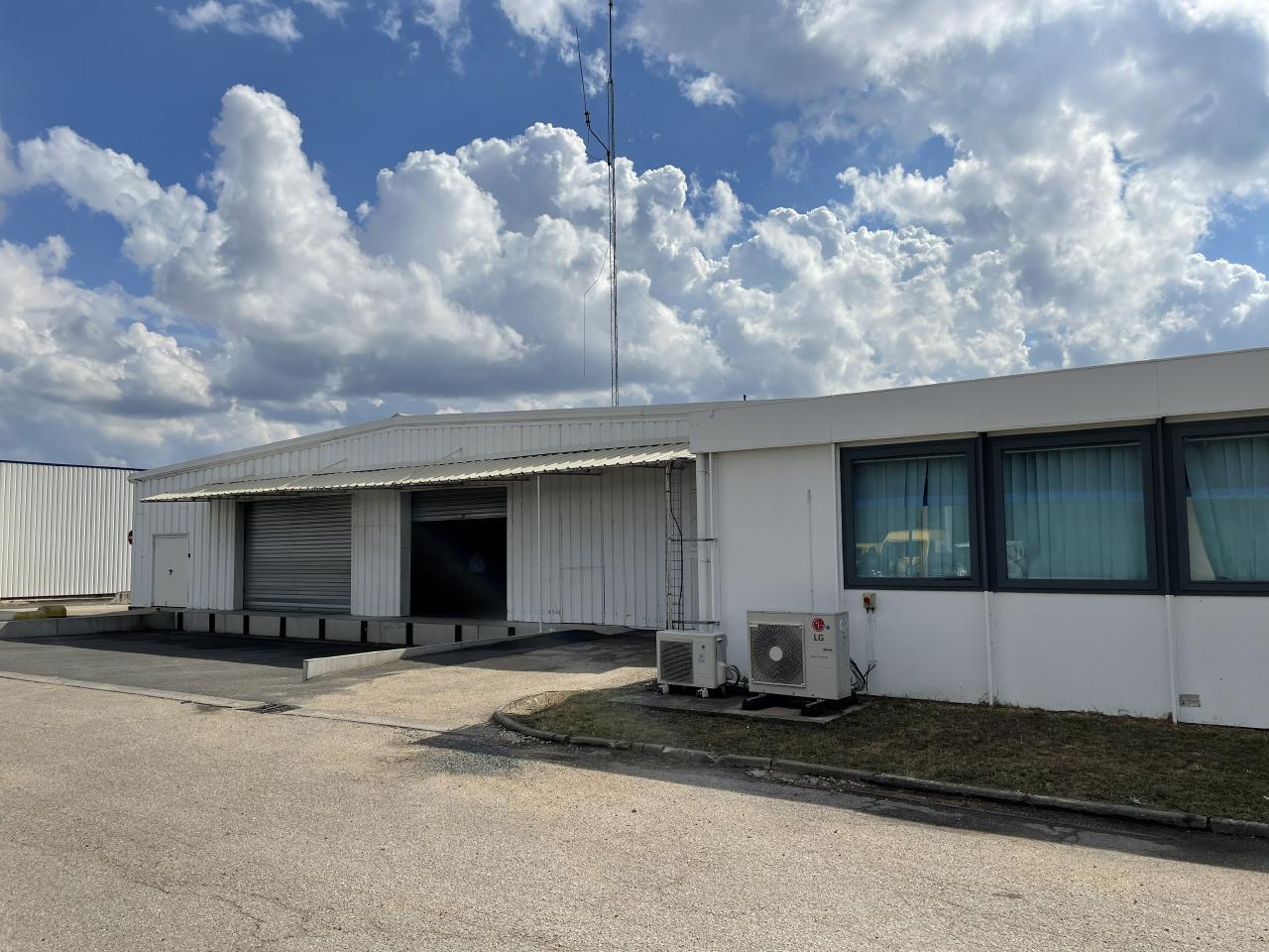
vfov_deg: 53.1
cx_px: 634
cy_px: 476
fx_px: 953
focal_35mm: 26
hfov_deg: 67.3
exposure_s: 1/8403
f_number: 1.6
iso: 32
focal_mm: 4.2
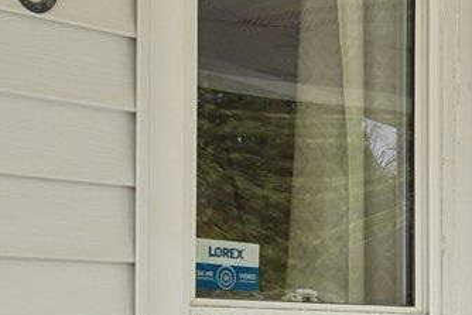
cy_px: 374
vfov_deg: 13.6
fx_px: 1285
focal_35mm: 98
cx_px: 643
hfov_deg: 19.0
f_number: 8
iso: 100
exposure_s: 1/80
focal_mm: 16
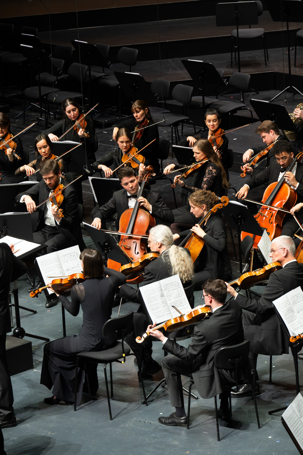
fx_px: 2525
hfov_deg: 6.9
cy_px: 228
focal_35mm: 200
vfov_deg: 10.3
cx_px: 152
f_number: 7.1
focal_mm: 200
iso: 4000
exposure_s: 1/100
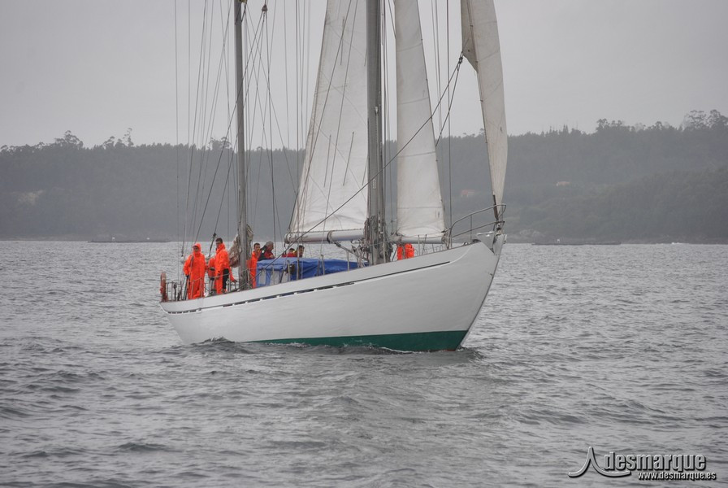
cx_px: 364
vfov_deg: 7.3
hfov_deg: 11.0
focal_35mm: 188
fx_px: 3797
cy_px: 244
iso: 160
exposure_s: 1/500
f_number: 5.6
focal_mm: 125
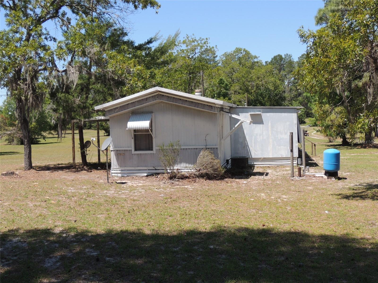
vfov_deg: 33.6
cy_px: 142
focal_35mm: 43
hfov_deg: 43.9
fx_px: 470
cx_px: 189
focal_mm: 7.6
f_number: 3.4
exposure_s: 1/800
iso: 100
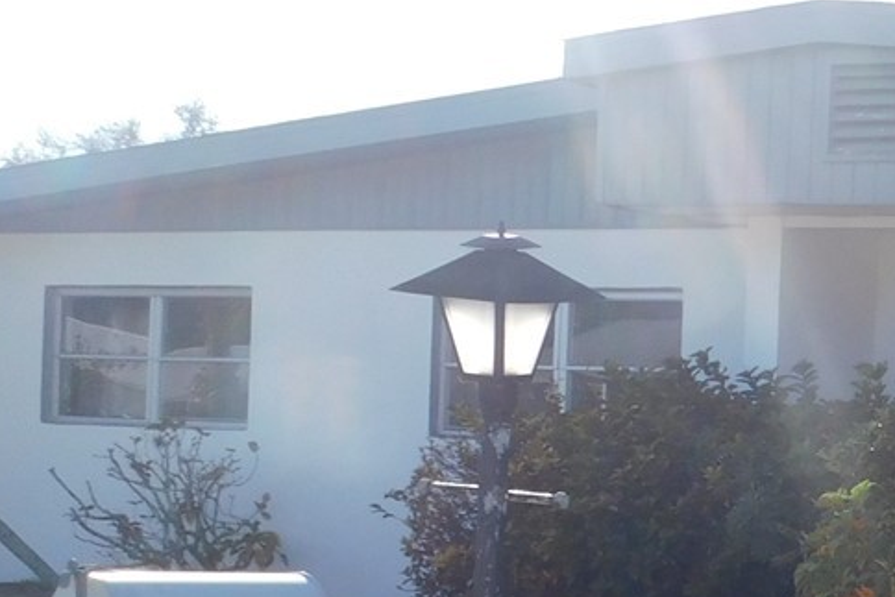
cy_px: 458
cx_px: 1165
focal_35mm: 79
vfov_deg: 17.2
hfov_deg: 22.8
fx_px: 1964
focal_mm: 4
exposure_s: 1/1000
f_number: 3
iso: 125
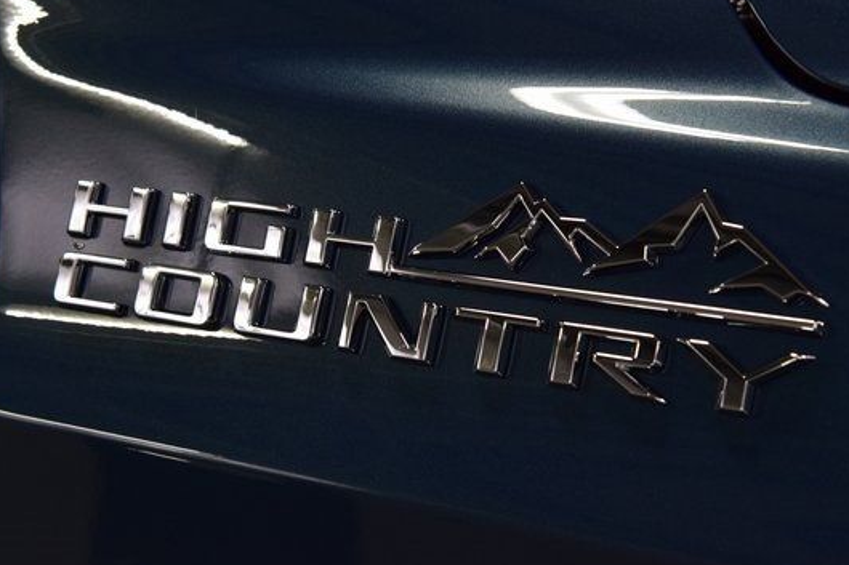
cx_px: 421
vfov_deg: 15.7
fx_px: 2051
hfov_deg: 23.4
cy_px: 265
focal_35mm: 87
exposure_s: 1/60
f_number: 8
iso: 1100
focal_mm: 48
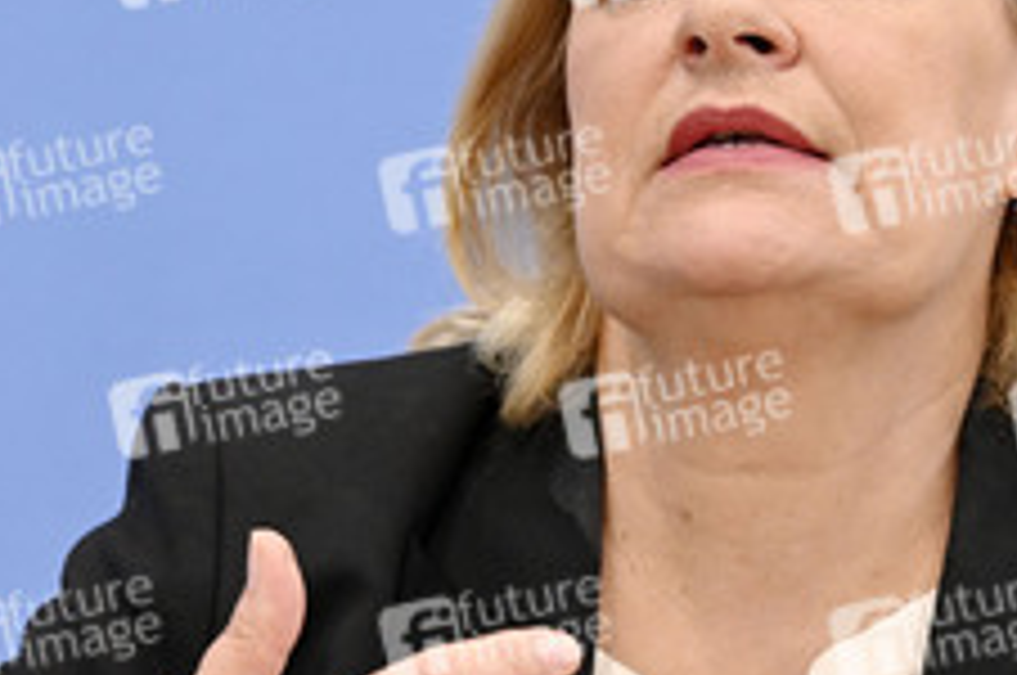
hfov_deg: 7.4
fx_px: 7899
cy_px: 292
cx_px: 556
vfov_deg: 4.9
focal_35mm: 280
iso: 5000
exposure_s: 1/500
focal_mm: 140
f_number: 7.1
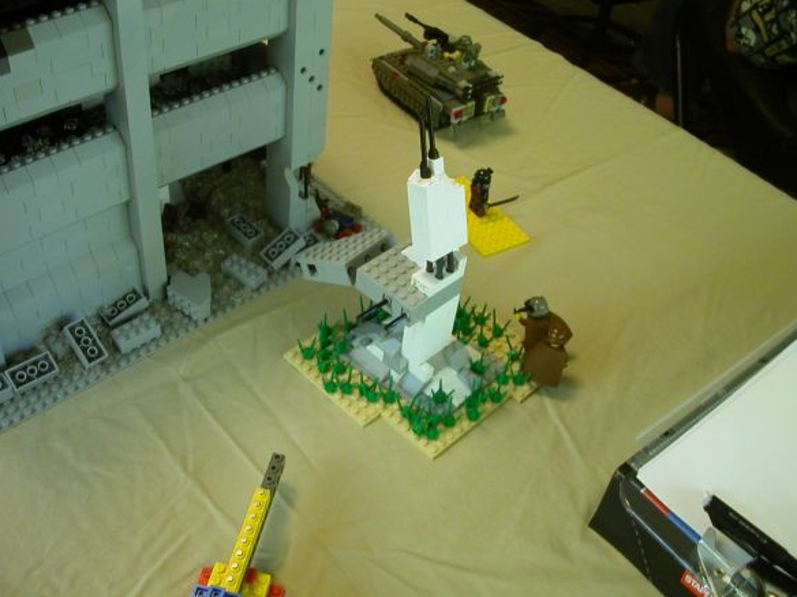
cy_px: 297
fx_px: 875
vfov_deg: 37.7
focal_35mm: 38
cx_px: 401
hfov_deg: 49.0
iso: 100
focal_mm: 5.6
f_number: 2.7
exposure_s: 1/10.3
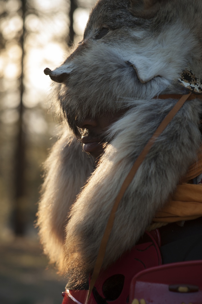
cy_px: 152
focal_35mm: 85
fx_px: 716
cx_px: 101
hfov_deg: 16.1
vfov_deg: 23.9
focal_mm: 85
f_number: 4.5
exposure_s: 1/160
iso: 320
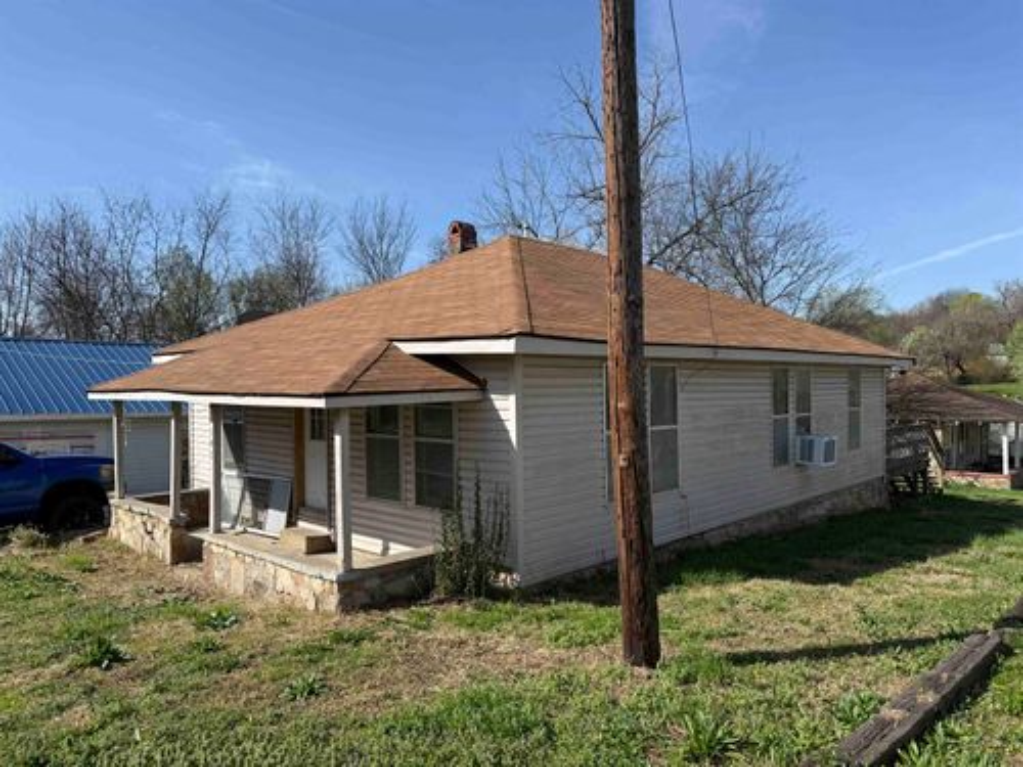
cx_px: 512
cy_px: 384
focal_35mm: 24
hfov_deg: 71.6
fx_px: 709
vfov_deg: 56.8
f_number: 1.78
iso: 80
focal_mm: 6.76
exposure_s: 1/3759
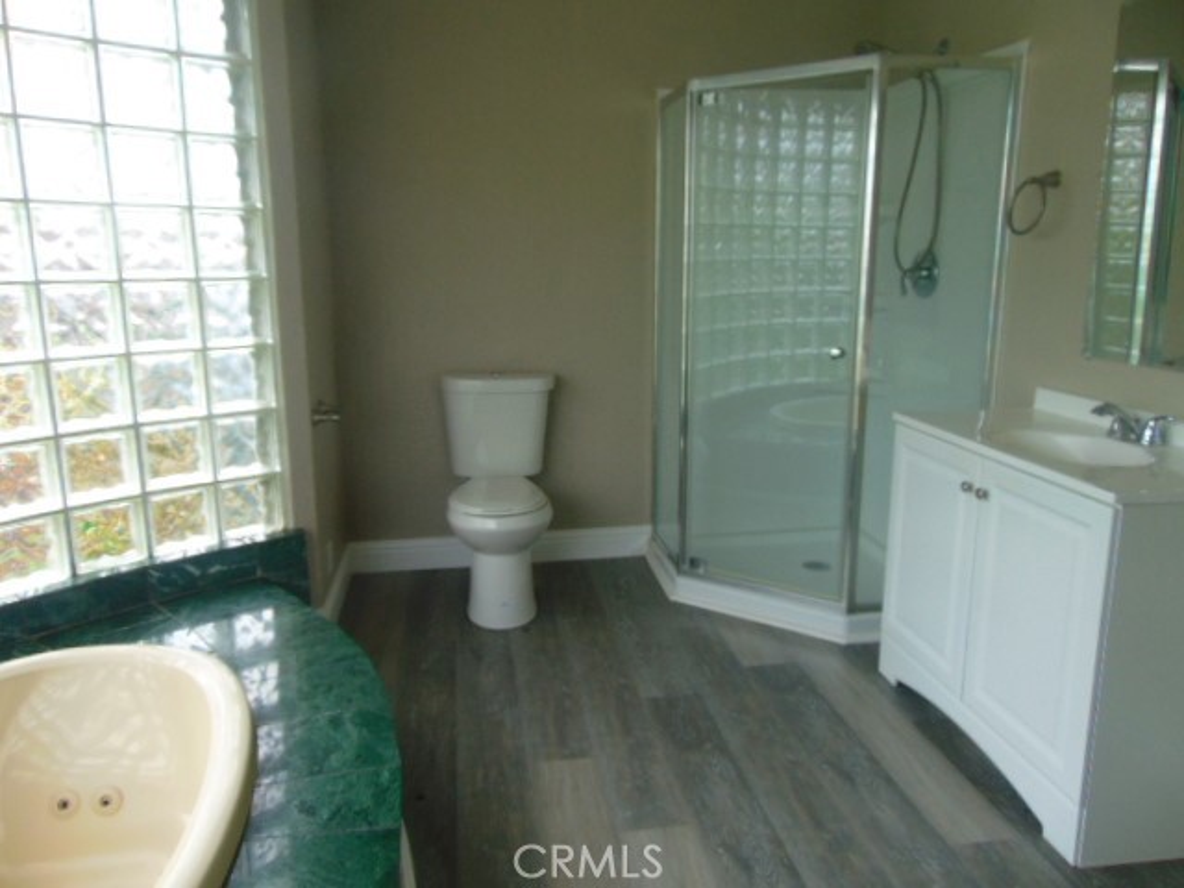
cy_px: 444
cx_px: 592
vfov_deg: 54.9
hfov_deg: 69.4
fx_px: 855
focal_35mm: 25
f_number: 3
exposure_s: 1/40
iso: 80
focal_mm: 4.5
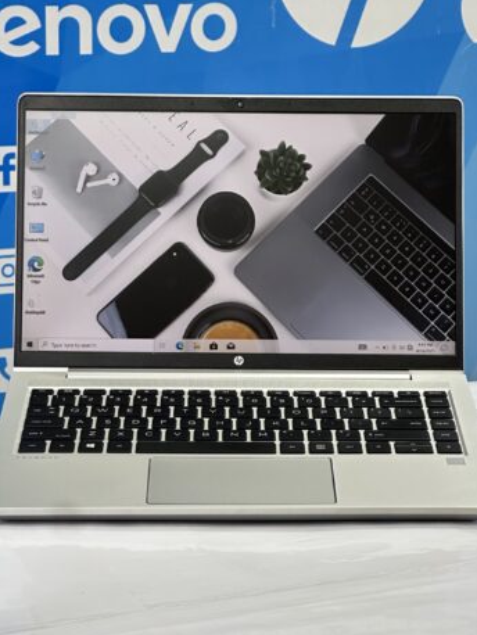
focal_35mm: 78
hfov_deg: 18.9
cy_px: 319
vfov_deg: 25.0
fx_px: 1432
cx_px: 240
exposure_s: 1/100
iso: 125
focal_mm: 9
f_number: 2.8
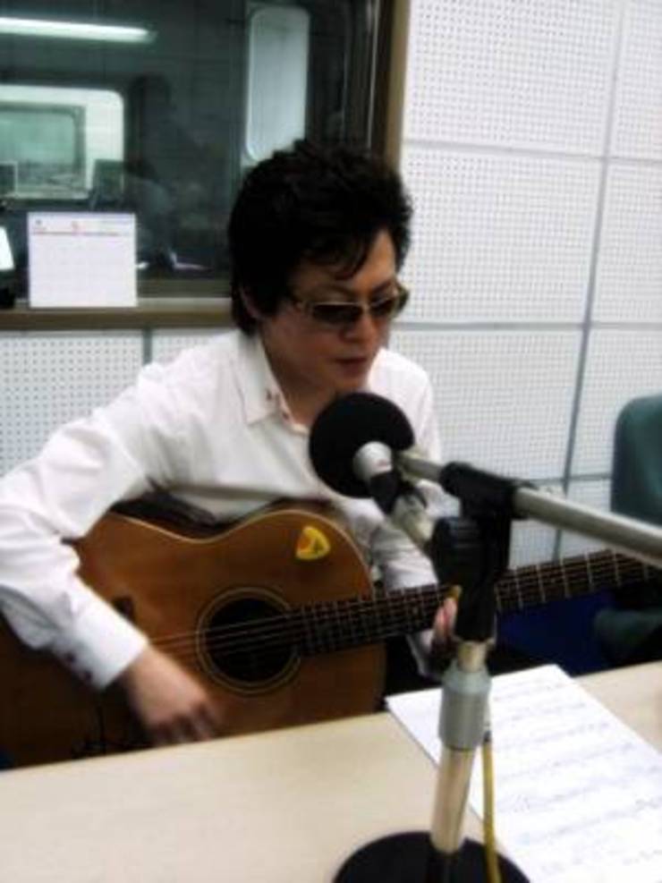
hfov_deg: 40.7
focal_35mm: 35
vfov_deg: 52.6
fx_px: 893
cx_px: 331
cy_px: 442
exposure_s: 1/30
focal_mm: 7.4
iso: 123
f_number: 2.8
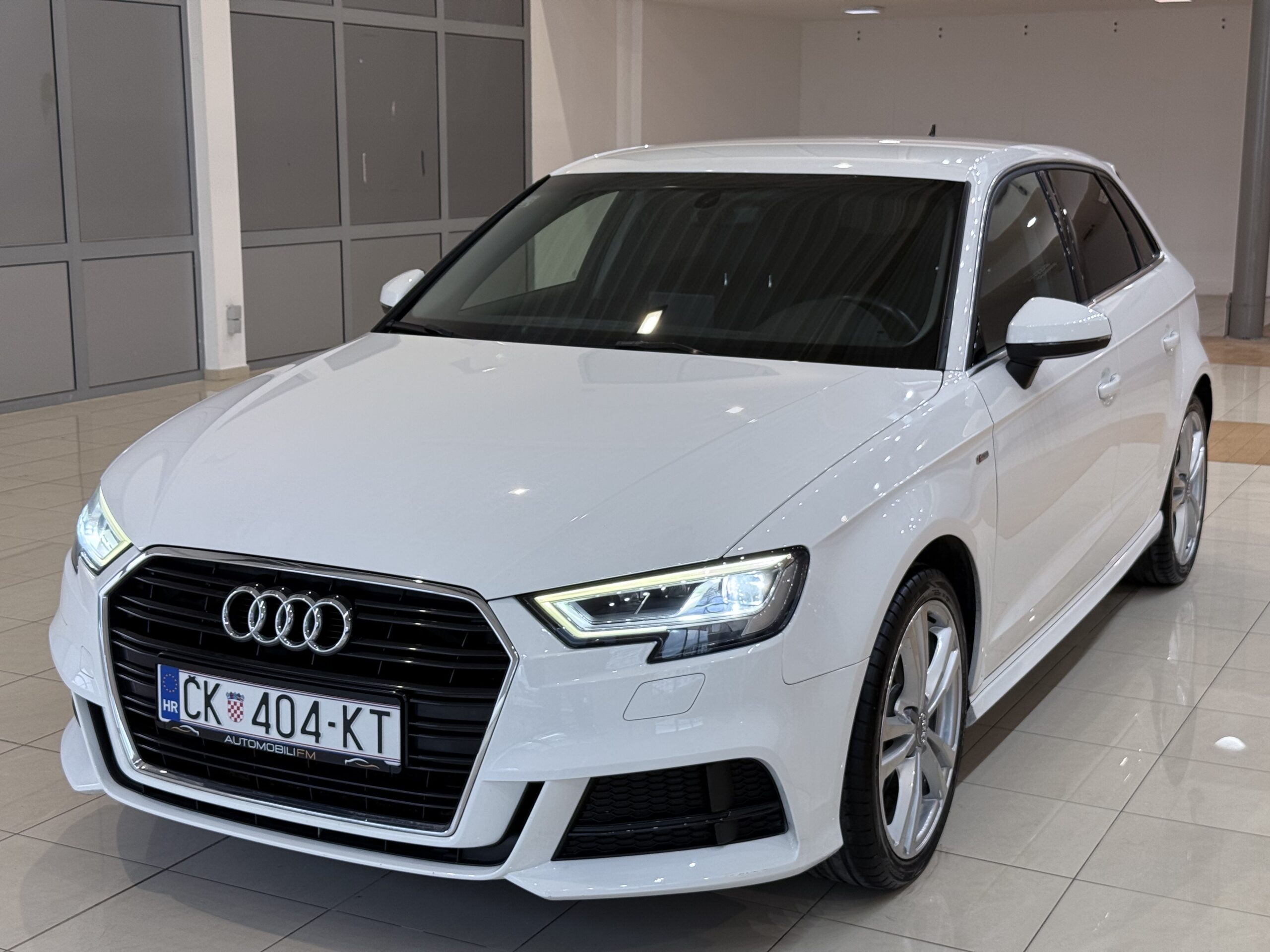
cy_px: 476
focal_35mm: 48
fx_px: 1761
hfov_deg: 39.7
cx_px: 635
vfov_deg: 30.3
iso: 50
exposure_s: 1/100
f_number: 1.78
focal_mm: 6.76
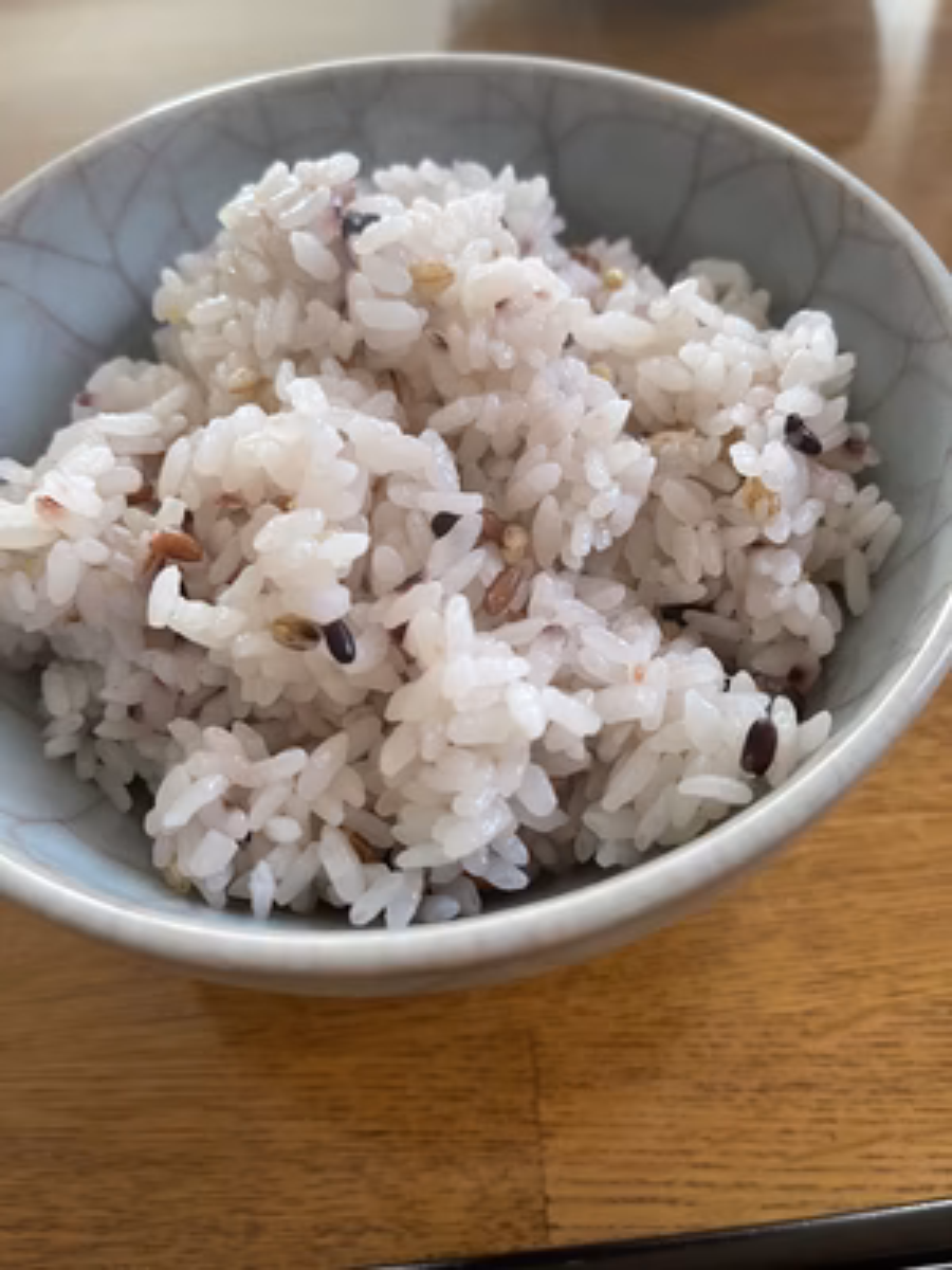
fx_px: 917
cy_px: 635
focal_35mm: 25
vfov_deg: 69.4
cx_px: 476
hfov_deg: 54.9
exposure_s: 1/60
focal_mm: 5.1
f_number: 1.6
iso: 160
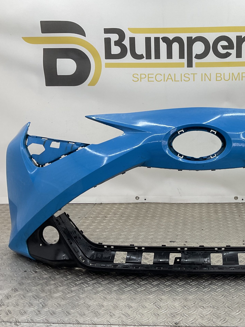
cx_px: 194
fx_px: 368
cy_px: 165
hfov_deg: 35.7
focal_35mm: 39
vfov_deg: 47.9
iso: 16
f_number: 1.8
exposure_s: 1/100
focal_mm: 3
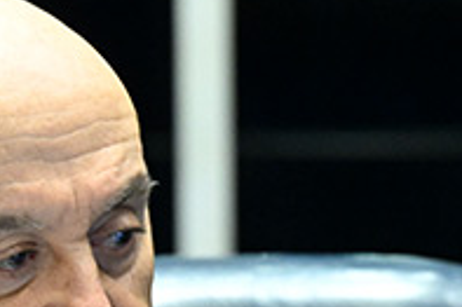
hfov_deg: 2.4
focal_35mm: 871
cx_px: 218
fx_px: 11168
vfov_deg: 1.6
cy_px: 333
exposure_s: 1/160
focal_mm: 200
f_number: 4
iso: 5000
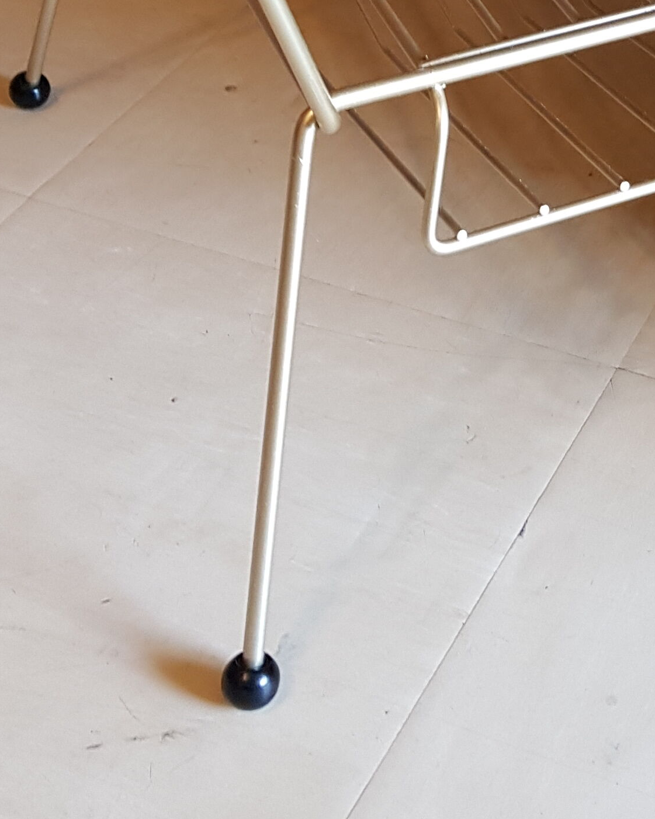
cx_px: 709
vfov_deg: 25.0
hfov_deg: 20.1
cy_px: 36
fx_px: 1770
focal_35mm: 73
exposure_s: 1/33
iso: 200
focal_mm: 4.2
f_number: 1.7
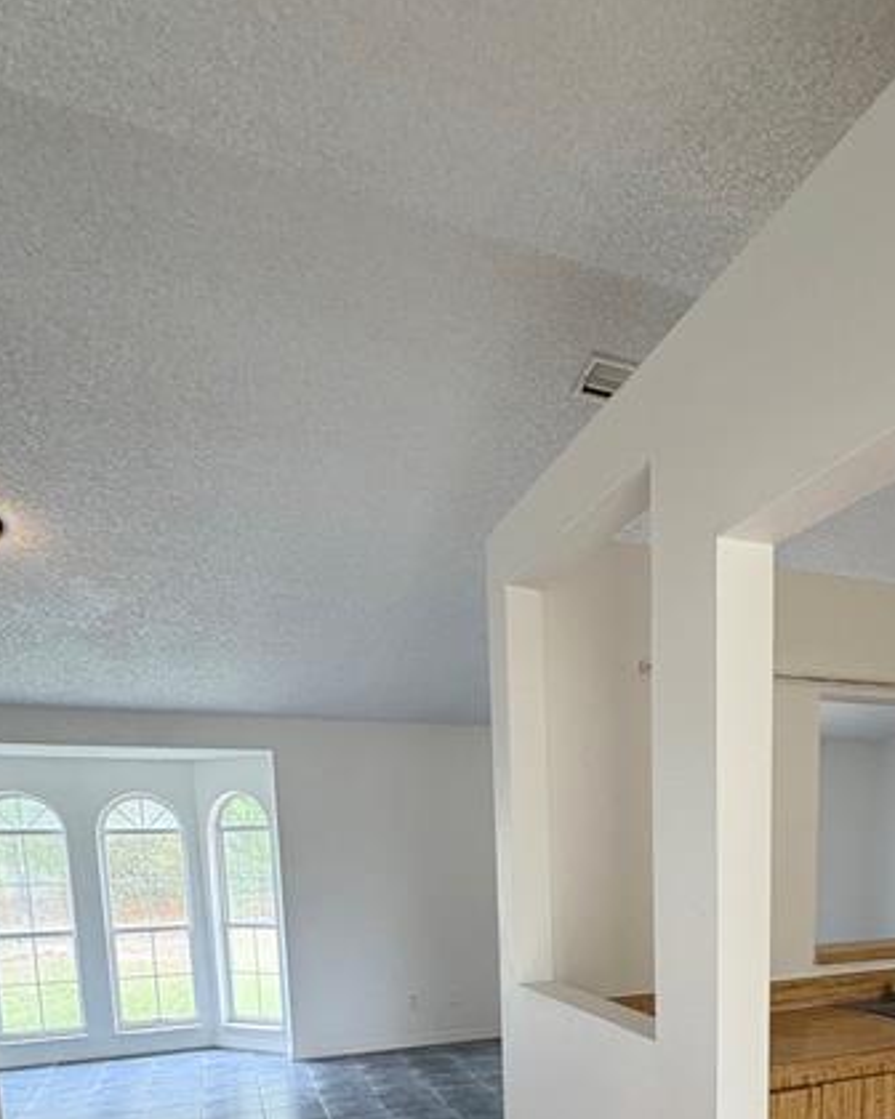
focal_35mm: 25
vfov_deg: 60.1
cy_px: 959
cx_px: 578
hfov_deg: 55.9
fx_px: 828
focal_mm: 2.22
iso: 200
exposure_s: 1/120
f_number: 2.2
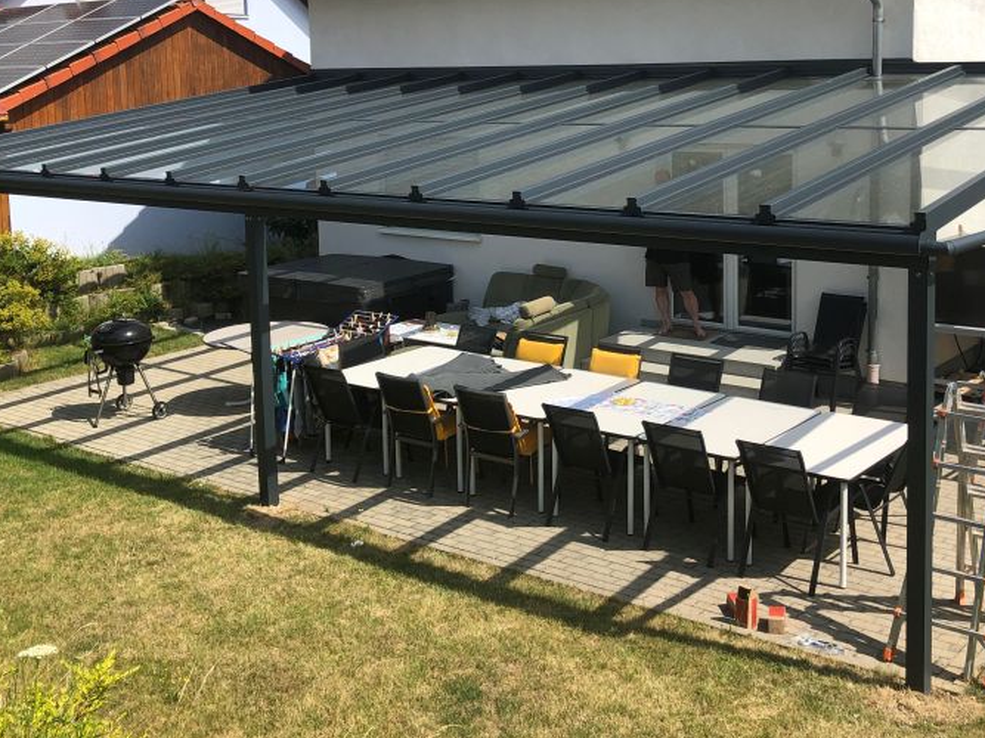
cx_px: 576
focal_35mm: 43
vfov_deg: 33.3
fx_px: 1223
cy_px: 251
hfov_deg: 43.7
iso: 20
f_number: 1.8
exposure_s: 1/2114
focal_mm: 3.99
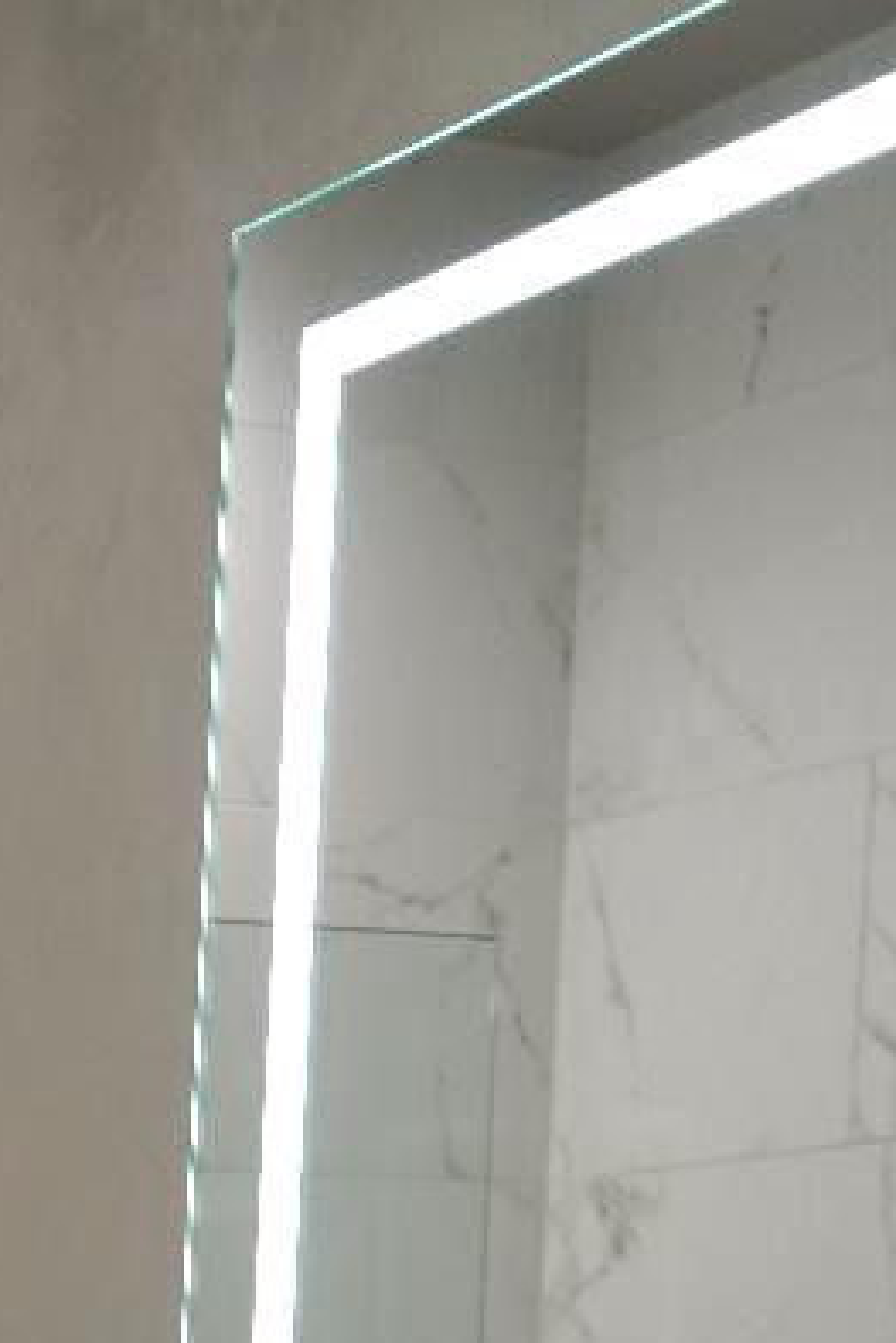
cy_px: 2236
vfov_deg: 16.0
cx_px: -732
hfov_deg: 11.3
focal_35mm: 113
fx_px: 4215
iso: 1250
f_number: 4
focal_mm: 29
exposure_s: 1/160
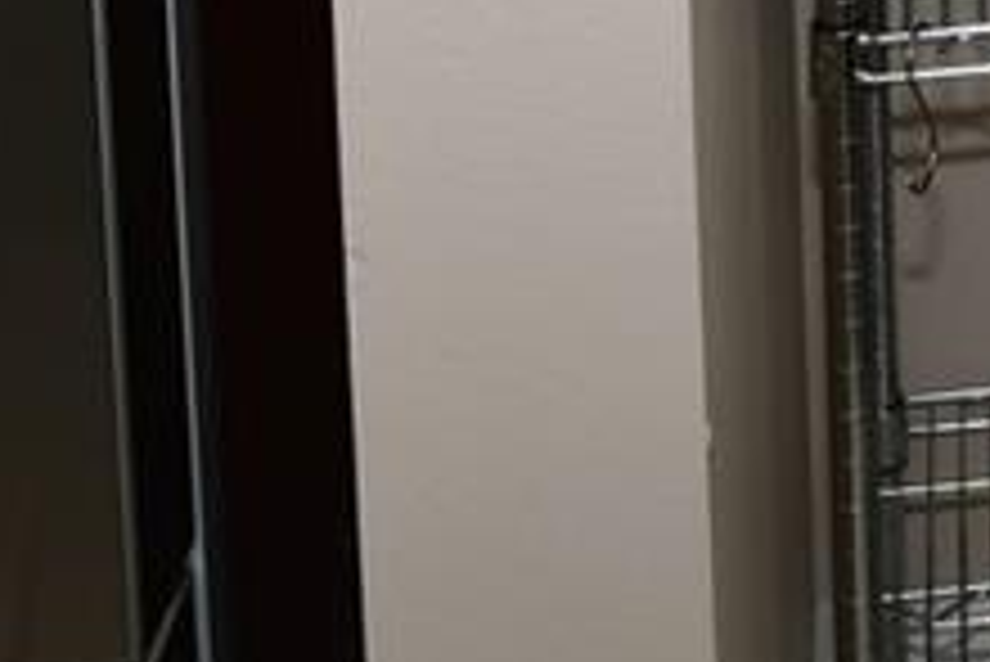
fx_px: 2999
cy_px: -1085
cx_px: 1557
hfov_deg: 16.7
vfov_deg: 10.3
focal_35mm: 109
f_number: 7.1
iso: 100
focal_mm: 10
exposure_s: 1/200
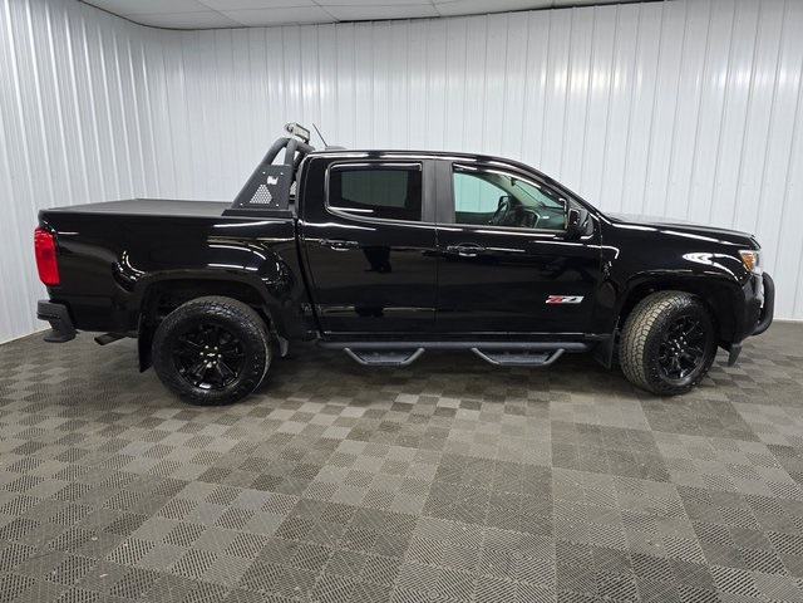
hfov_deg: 73.9
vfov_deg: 58.9
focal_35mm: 23
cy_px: 302
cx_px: 402
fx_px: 534
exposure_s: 1/120
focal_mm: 6.3
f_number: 1.7
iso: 400
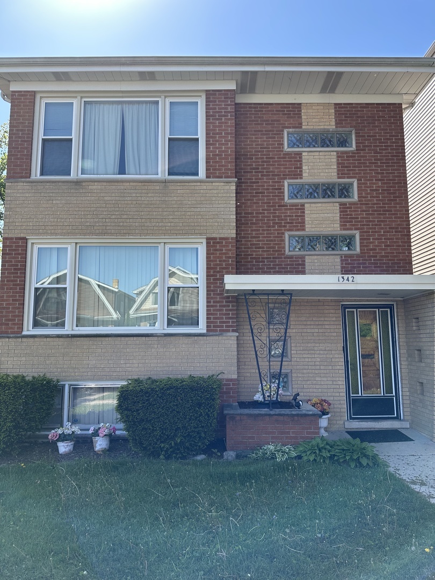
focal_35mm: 24
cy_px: 290
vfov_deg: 71.6
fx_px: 402
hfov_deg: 56.8
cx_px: 218
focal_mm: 6.86
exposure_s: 1/1144
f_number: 1.78
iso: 80
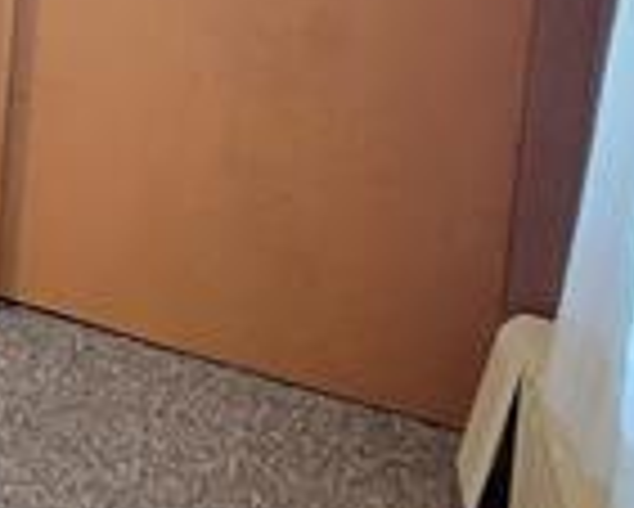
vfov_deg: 13.7
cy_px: -575
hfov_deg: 13.9
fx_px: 1727
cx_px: -931
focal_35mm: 92
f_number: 2.2
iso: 400
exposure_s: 1/30
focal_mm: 2.2
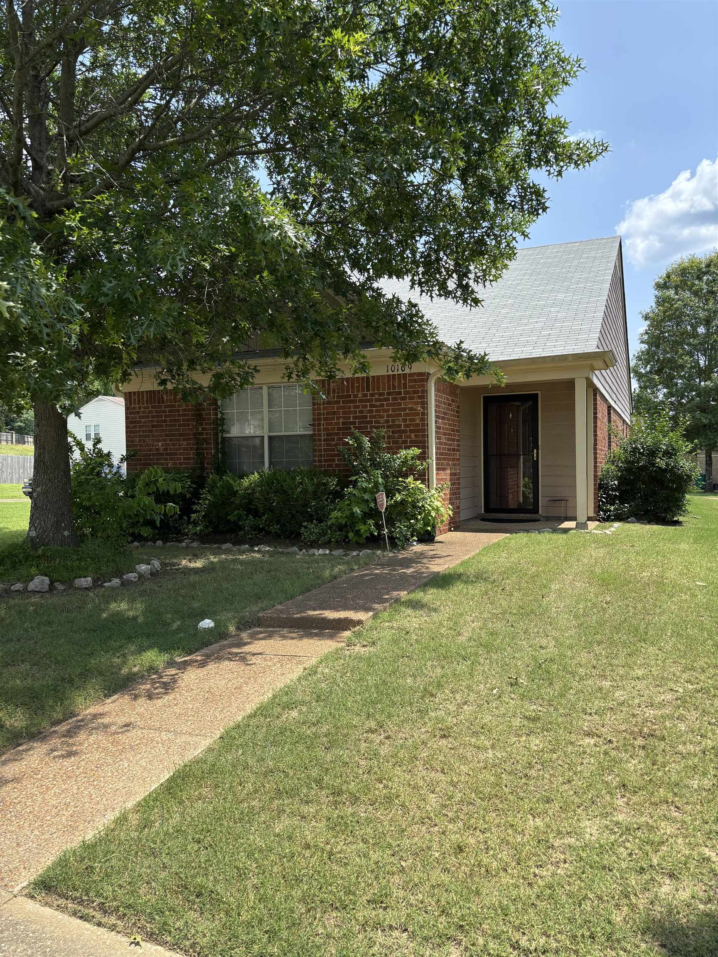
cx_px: 359
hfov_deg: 53.1
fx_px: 719
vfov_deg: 67.3
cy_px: 478
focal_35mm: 26
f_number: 1.6
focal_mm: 5.96
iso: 50
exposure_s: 1/1543
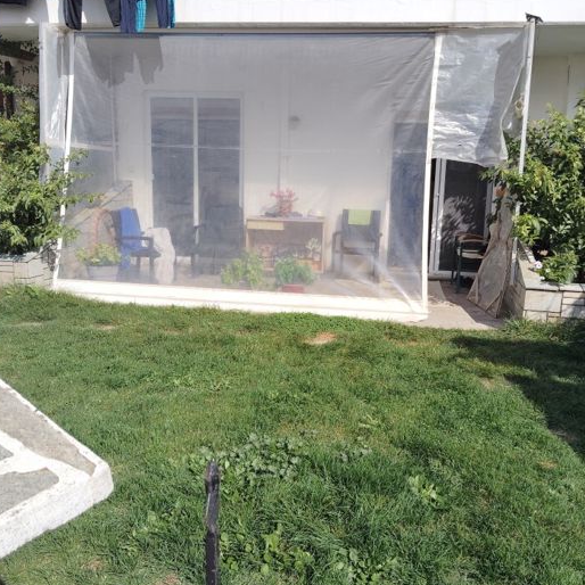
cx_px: 312
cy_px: 294
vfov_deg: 48.5
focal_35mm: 34
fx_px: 650
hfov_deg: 48.4
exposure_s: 1/926
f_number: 1.8
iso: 50
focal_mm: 4.22
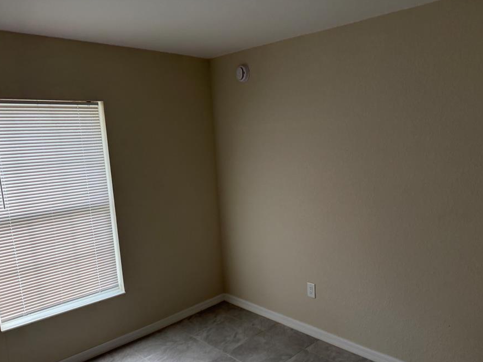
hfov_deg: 63.3
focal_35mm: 28
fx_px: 391
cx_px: 266
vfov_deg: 49.6
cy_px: 205
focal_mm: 6.76
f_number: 1.78
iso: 160
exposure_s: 1/121
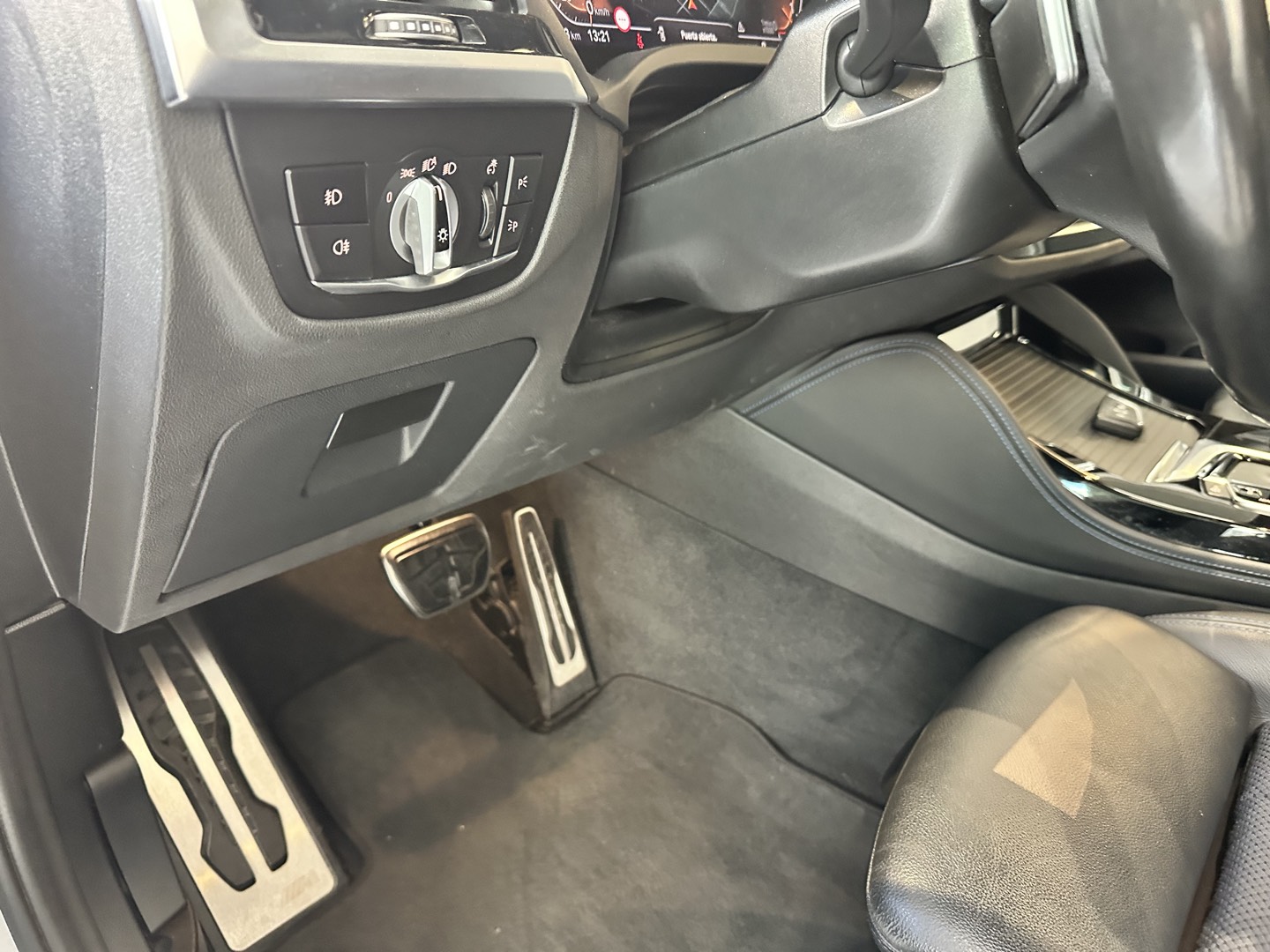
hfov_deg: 71.6
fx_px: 881
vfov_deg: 56.8
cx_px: 635
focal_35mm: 24
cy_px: 476
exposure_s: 1/33
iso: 640
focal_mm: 6.86
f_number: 1.78
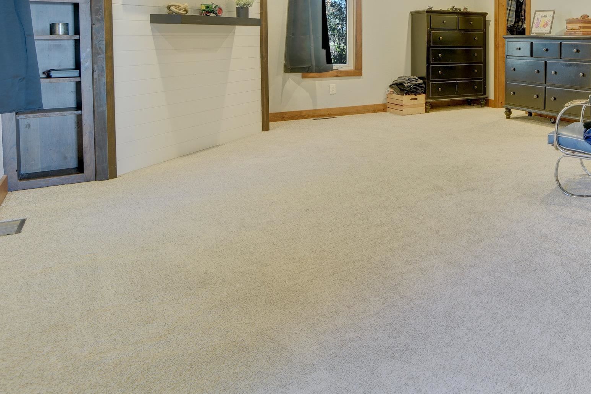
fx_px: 509
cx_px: 530
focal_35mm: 31
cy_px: 50
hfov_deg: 53.0
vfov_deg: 39.7
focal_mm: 16
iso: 160
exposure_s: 1/2.5
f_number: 7.1
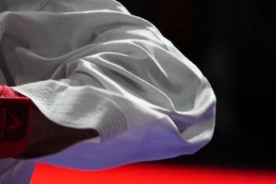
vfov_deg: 1.4
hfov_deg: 2.1
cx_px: -416
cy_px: -36
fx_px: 7394
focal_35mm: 964
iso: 3200
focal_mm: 171
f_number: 2.8
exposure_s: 1/1000
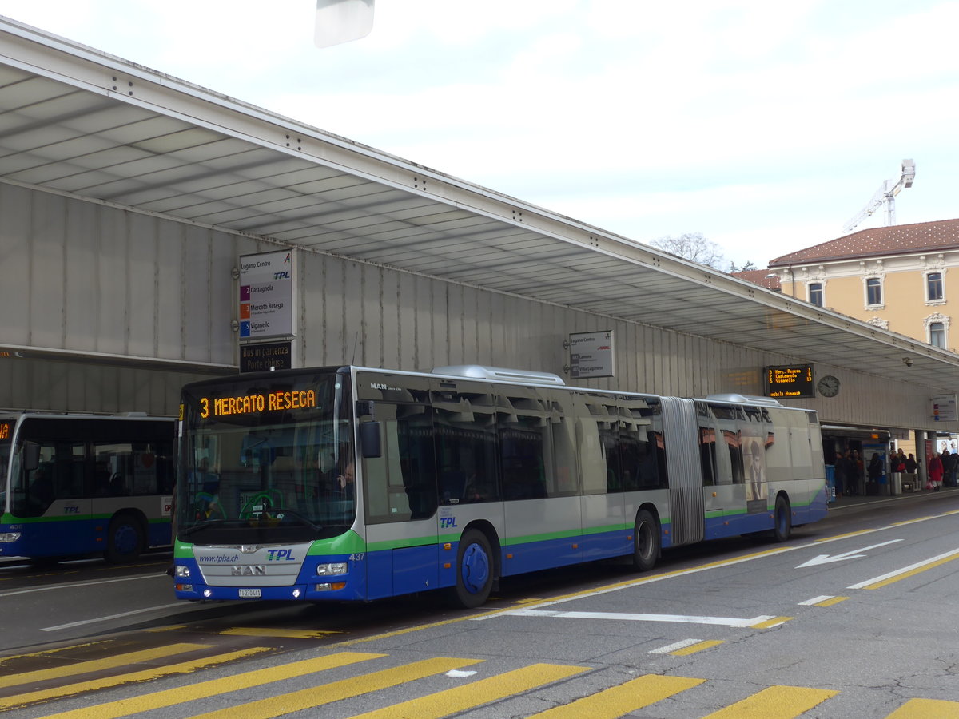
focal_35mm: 46
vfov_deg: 31.5
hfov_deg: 41.2
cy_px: 360
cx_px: 480
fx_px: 1274
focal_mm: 9.5
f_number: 3
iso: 80
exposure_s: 1/400
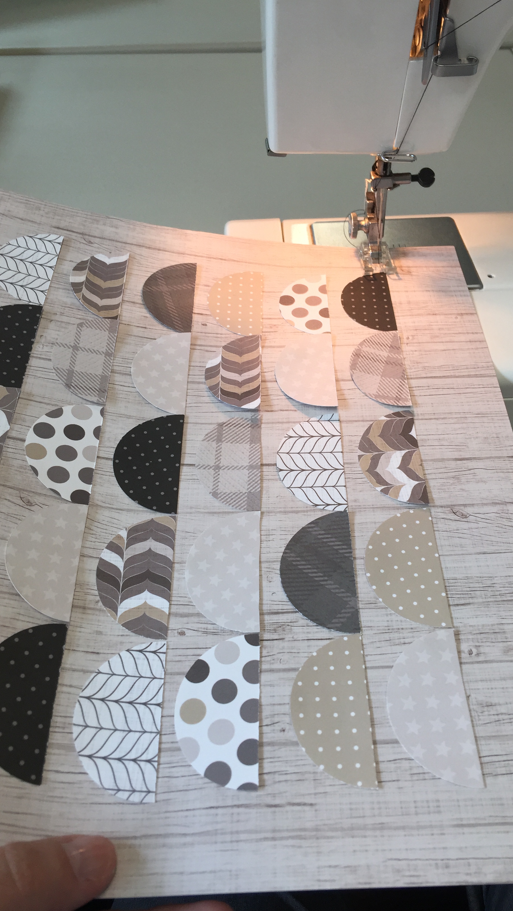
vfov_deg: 61.0
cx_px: 283
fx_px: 774
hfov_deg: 36.6
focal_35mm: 32
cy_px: 458
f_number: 2.2
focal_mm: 4.15
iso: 50
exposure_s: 1/120
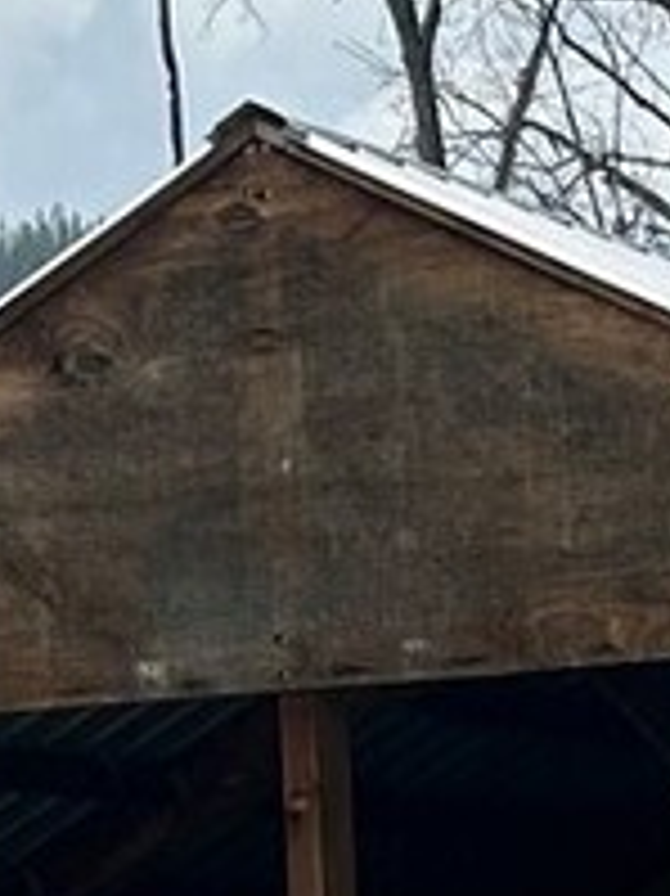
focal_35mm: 188
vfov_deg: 9.9
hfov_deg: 7.8
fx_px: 4857
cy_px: 1679
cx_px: 931
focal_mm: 5.7
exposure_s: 1/4274
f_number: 1.5
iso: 50
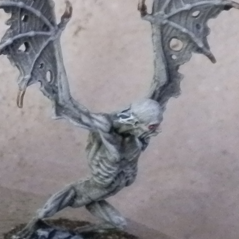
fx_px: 961
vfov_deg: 14.1
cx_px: -176
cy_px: 199
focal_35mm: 123
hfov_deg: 13.0
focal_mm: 5
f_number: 3.1
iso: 400
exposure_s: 1/125
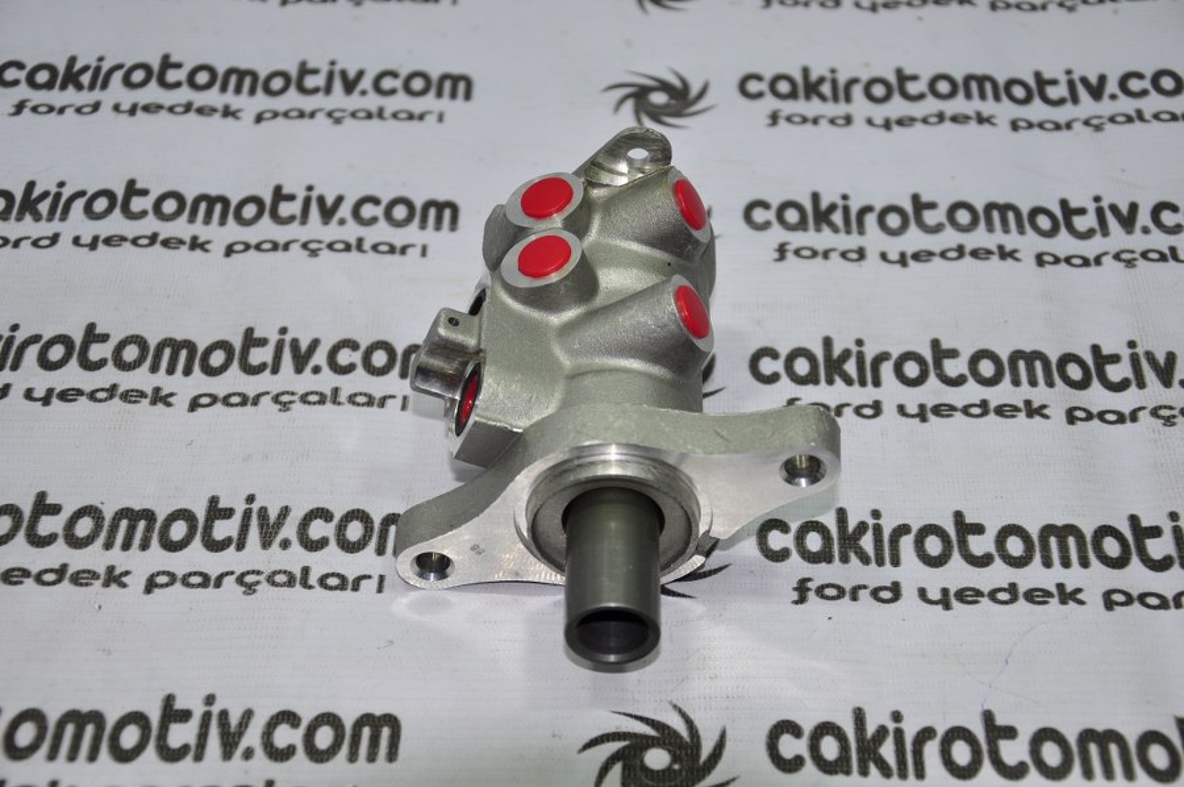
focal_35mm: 72
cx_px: 592
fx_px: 2365
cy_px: 394
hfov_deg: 28.1
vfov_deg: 18.9
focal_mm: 48
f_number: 4.8
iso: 200
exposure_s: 1/60
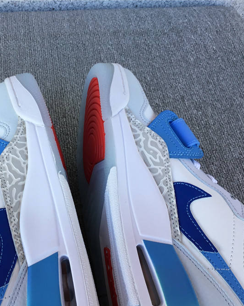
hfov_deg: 35.8
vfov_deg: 44.8
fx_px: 370
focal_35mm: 41
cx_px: 67
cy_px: 155
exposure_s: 1/101
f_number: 2.4
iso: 25
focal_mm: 3.3
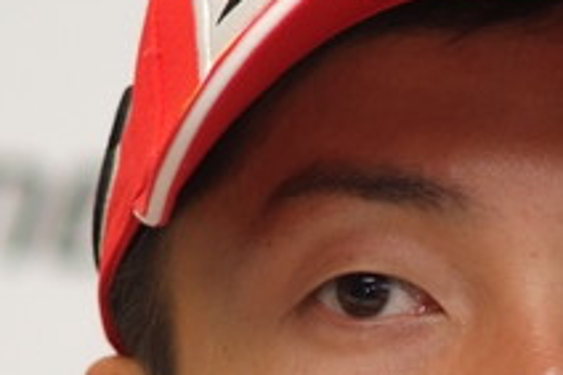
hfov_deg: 2.3
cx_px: 398
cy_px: 473
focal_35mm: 917
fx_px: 14329
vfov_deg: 1.5
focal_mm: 180
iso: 800
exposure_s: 1/125
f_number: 2.8
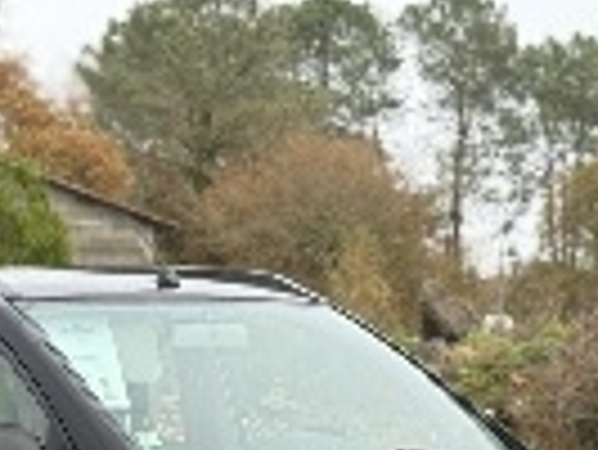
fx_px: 2594
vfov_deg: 9.6
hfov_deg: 13.1
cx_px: 148
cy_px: 675
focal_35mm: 150
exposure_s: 1/327
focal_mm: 6.76
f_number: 1.78
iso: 80
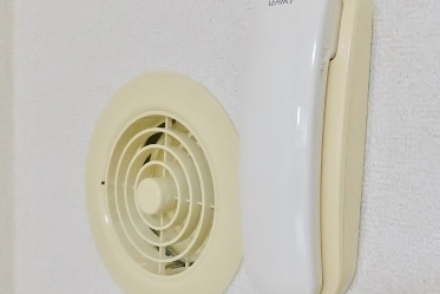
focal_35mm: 41
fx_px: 501
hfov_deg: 45.7
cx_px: 333
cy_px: 169
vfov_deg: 32.6
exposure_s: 1/30
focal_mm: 4
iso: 250
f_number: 3
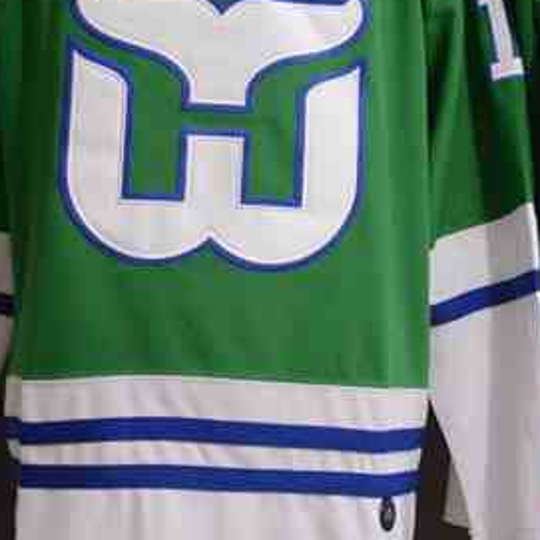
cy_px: 116
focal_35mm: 131
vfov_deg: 13.2
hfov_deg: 13.2
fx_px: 2316
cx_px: 500
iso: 4000
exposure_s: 1/40
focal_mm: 35
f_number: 4.2
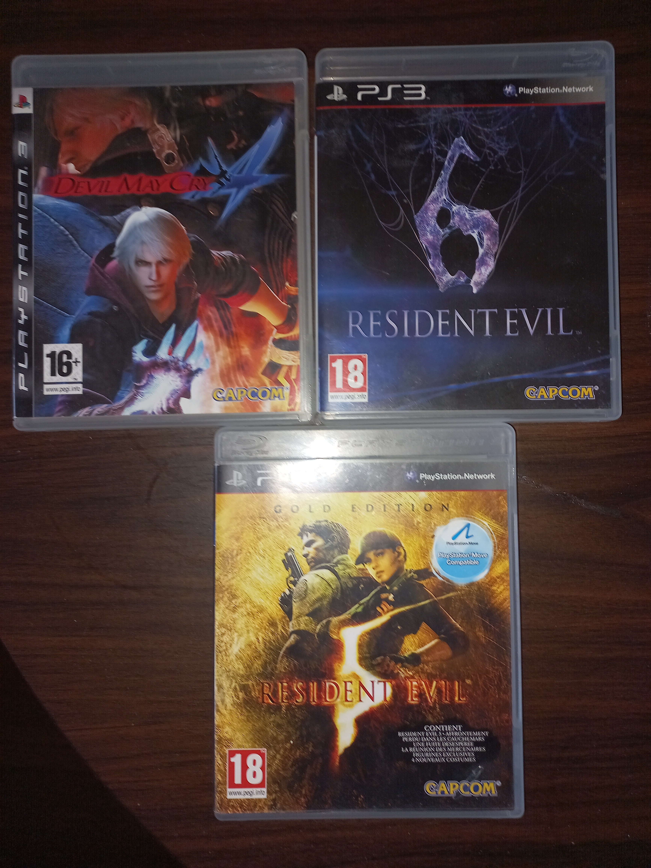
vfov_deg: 69.4
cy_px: 434
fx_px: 627
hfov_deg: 54.9
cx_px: 326
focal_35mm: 25
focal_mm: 4.6
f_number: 1.8
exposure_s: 1/50
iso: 50
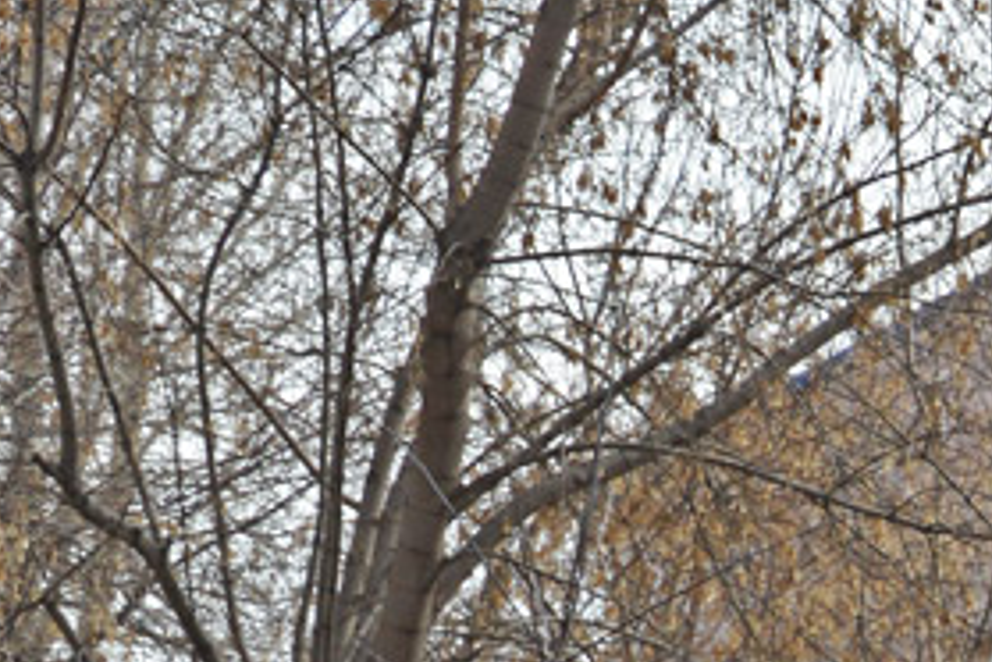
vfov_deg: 6.0
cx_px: 2105
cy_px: 1093
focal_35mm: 226
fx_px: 6231
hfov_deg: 8.5
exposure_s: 1/250
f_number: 7.1
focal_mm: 35
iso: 100
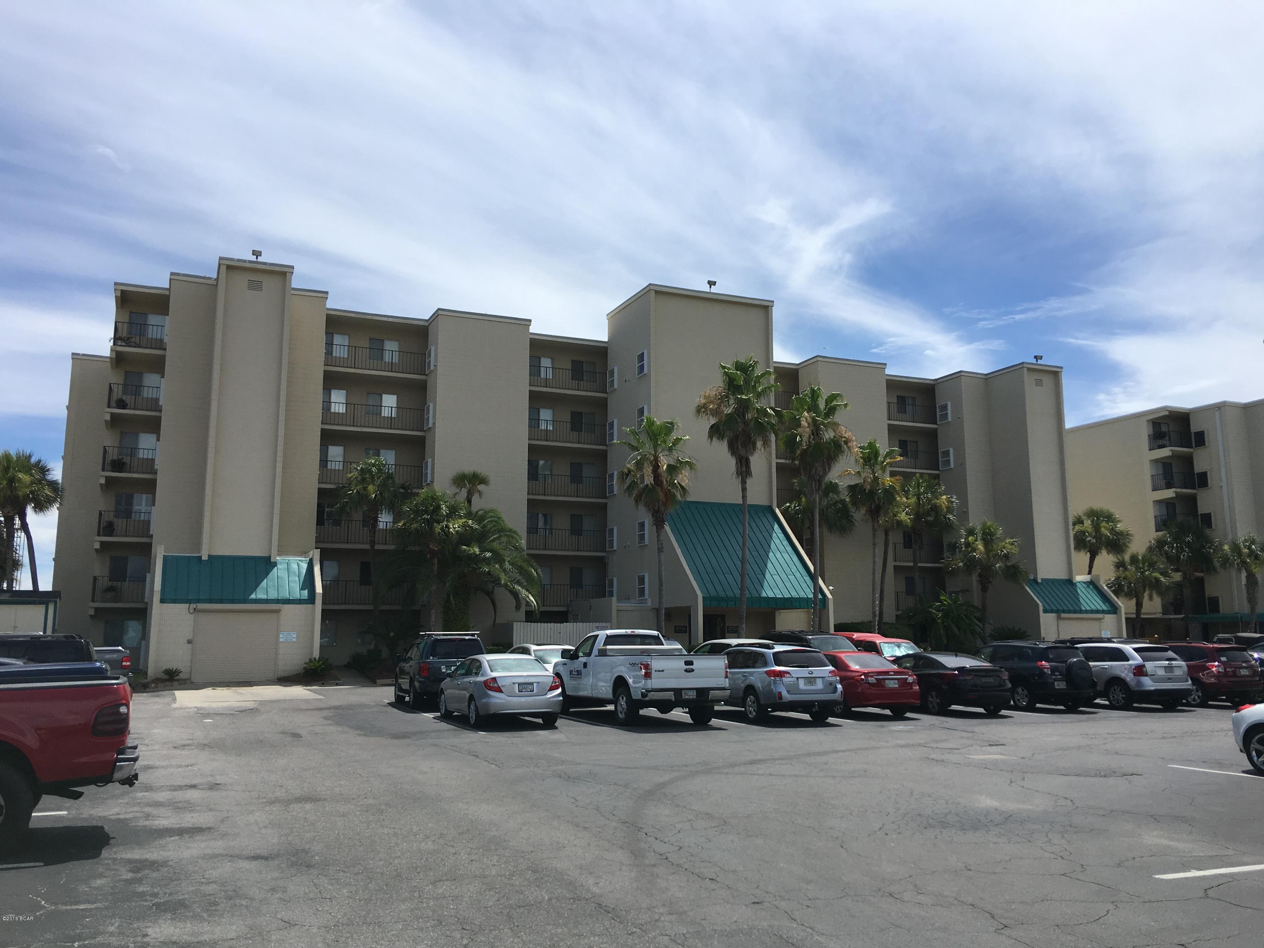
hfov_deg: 61.7
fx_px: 1059
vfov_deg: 48.2
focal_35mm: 29
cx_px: 632
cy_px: 474
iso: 25
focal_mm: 4.15
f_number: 2.2
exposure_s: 1/2747
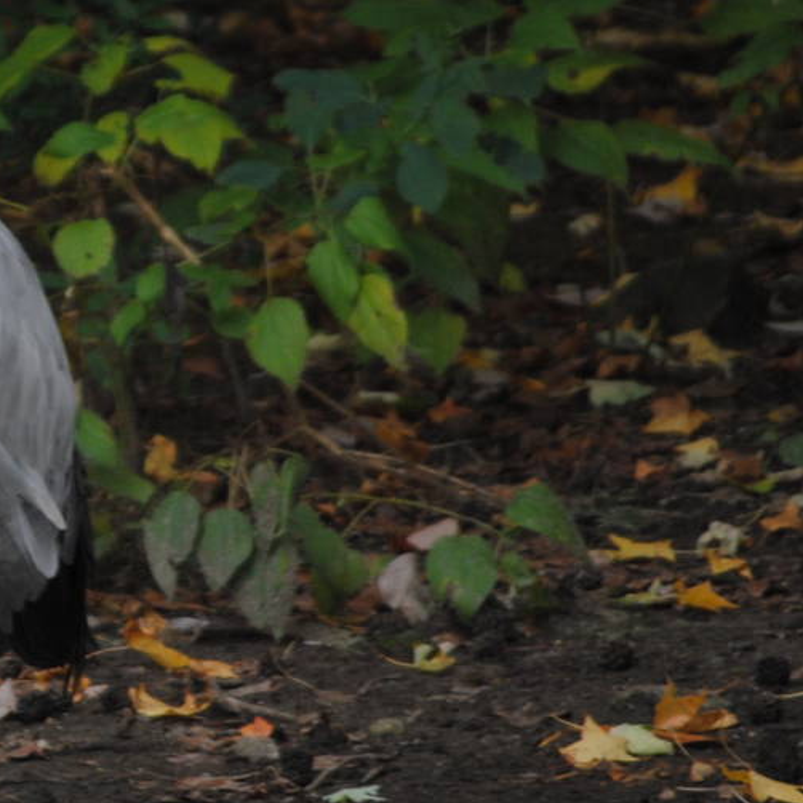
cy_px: 319
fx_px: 14418
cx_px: -168
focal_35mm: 549
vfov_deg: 3.2
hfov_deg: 3.2
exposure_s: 1/60
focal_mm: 135
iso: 200
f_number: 5
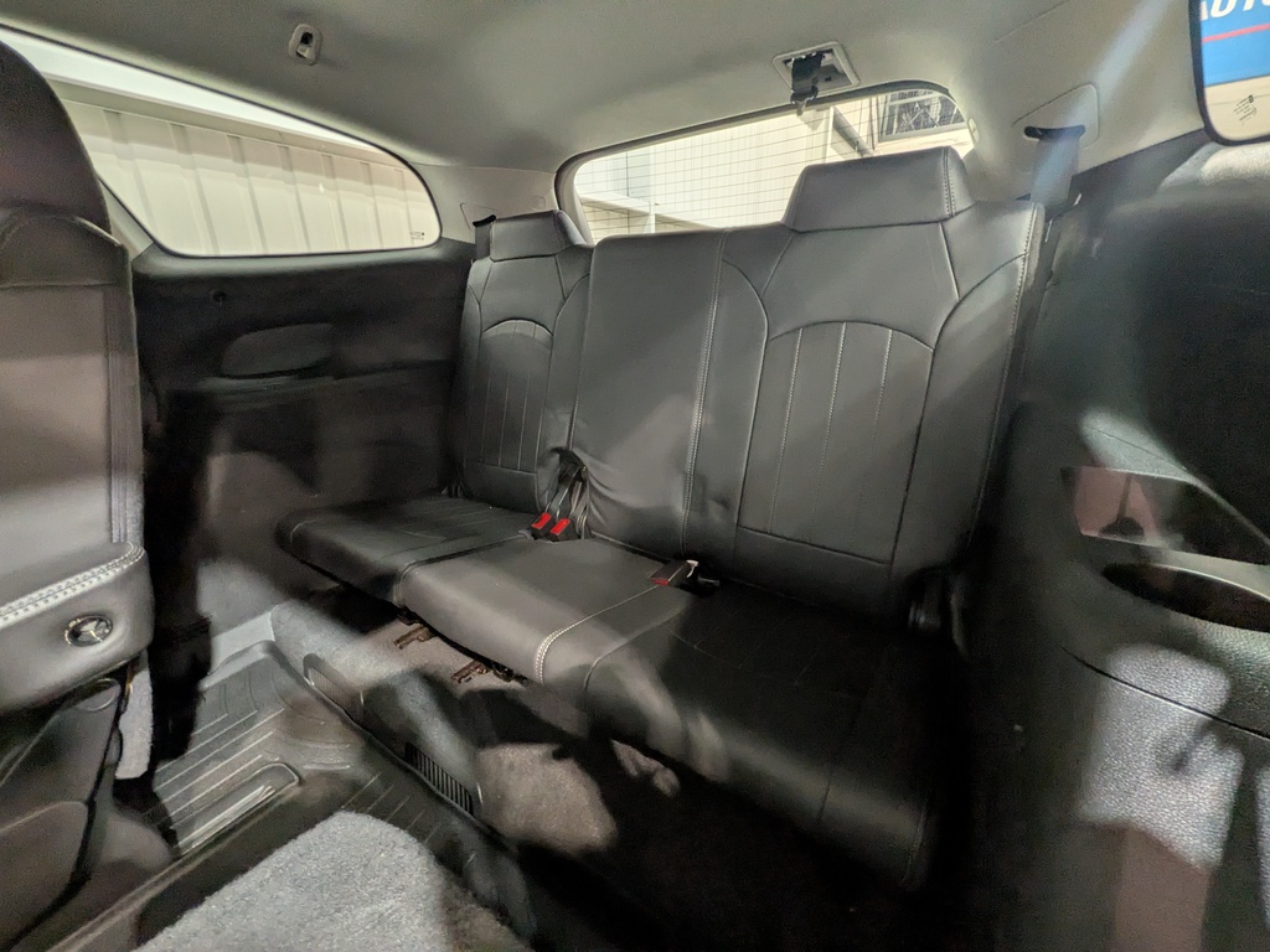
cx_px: 635
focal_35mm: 14
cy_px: 476
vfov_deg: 85.7
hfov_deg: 102.1
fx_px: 514
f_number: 2.2
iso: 203
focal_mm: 1.83
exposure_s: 1/16.7
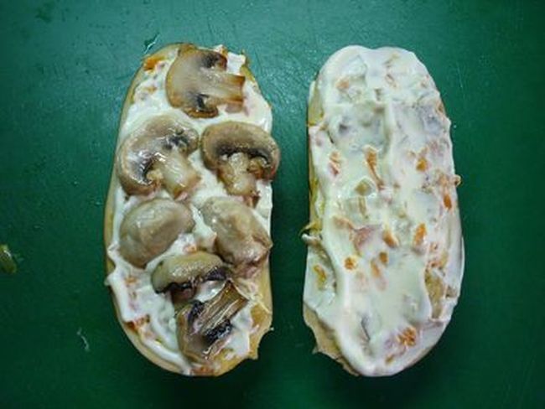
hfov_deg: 55.3
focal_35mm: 33
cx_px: 272
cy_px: 204
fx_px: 520
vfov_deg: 43.0
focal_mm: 5.5
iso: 250
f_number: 2.8
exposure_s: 1/30
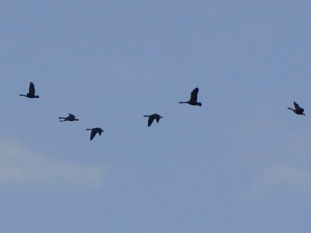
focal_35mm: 250
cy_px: 116
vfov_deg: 5.9
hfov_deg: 7.9
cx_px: 156
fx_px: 2247
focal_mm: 44.8
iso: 125
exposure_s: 1/500
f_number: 5.5
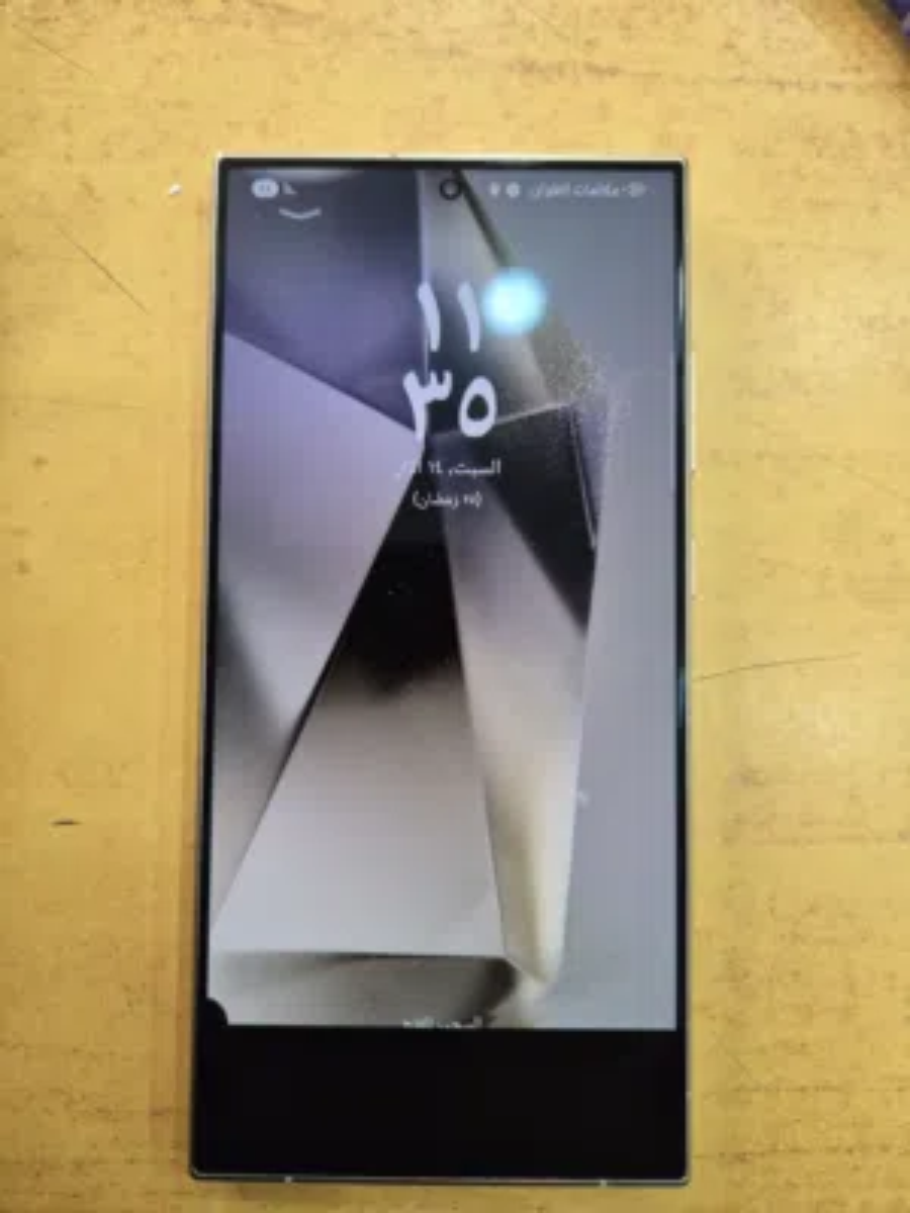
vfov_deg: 73.9
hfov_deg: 58.9
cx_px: 455
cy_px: 606
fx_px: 806
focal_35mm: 23
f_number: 1.8
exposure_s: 1/60
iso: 64
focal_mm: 5.4
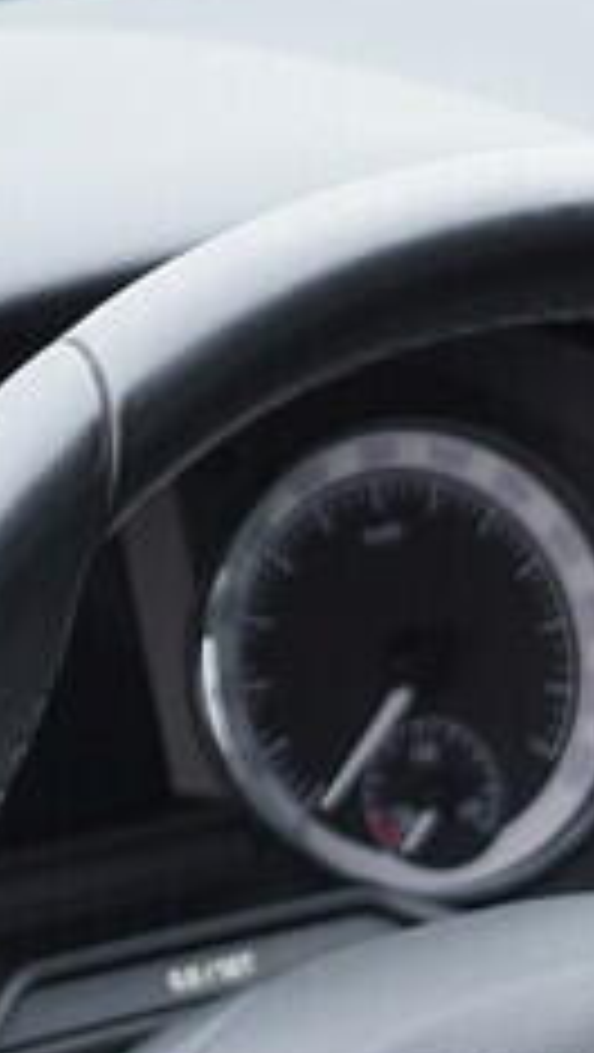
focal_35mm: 165
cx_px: 616
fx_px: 4610
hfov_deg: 7.3
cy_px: 1469
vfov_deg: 12.5
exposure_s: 1/40
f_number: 2.8
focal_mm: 24
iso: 250
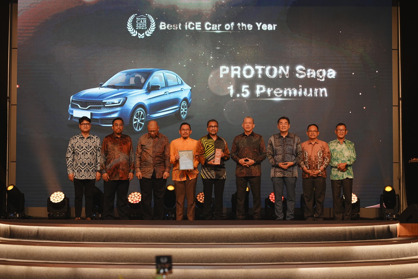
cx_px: 209
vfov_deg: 16.1
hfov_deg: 23.9
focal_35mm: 85
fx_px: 987
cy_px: 140
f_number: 3.2
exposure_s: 1/100
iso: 500
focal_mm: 85
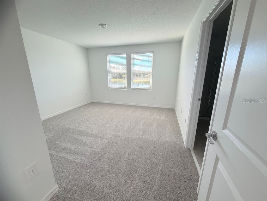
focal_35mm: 14
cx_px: 134
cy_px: 100
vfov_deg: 85.7
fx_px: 108
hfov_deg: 102.1
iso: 125
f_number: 2.2
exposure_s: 1/120
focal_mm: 2.22
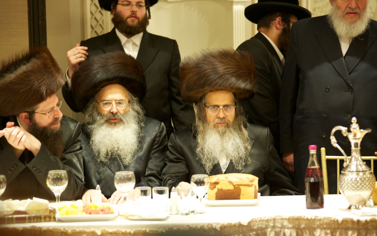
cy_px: 119
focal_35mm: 128
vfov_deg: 10.2
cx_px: 188
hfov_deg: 16.3
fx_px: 1315
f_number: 2.8
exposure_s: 1/100
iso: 3200
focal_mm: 125
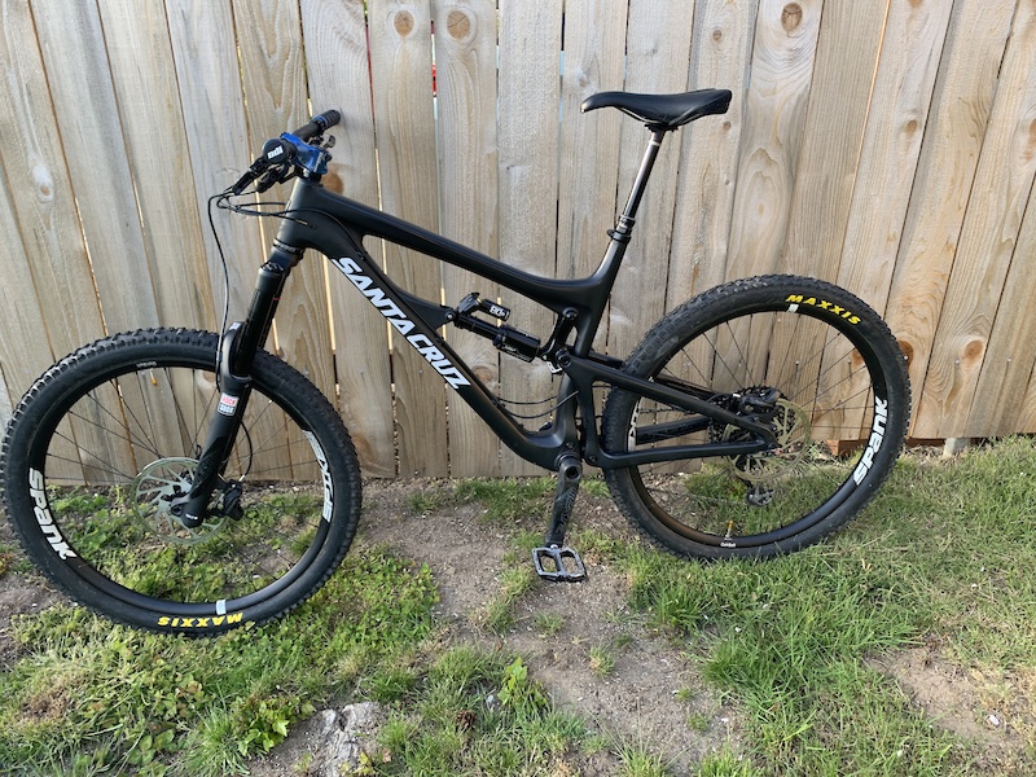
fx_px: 778
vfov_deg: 53.1
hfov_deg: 67.3
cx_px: 518
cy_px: 388
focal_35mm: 26
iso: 32
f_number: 1.8
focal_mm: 4.25
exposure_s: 1/121
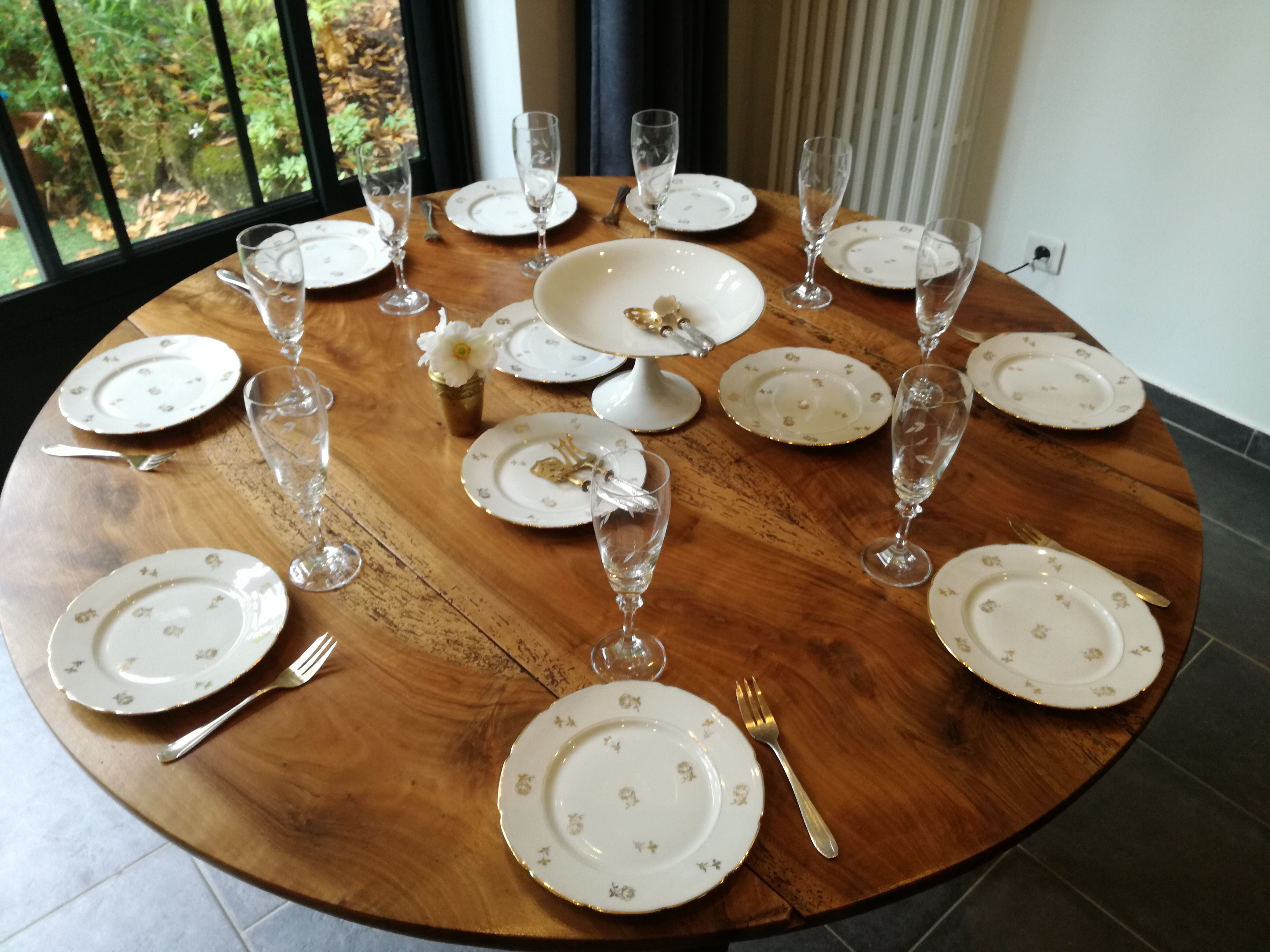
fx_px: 991
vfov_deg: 51.4
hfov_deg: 65.3
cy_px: 476
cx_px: 635
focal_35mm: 27
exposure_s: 1/50
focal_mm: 3.79
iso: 80
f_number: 2
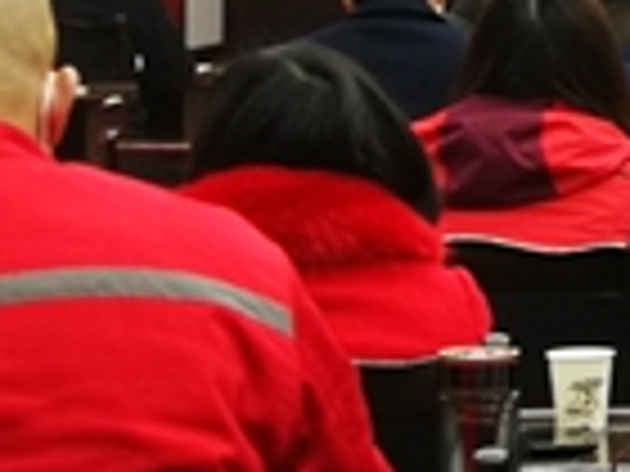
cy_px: -243
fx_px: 4150
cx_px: 1242
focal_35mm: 228
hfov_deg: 8.3
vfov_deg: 6.4
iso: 250
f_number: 1.8
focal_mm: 3.95
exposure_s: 1/33.3
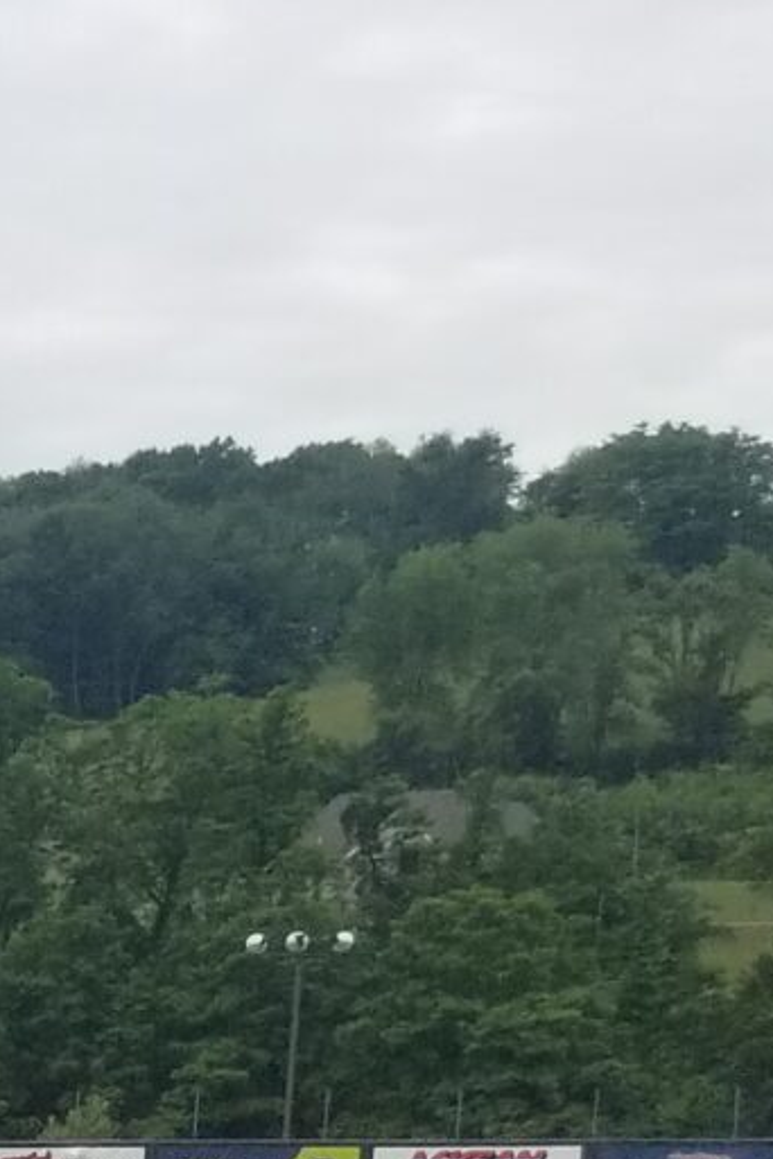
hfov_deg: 8.1
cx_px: -1815
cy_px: 2076
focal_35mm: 135
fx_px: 4348
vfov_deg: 13.6
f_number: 1.7
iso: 50
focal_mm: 4.25
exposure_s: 1/303
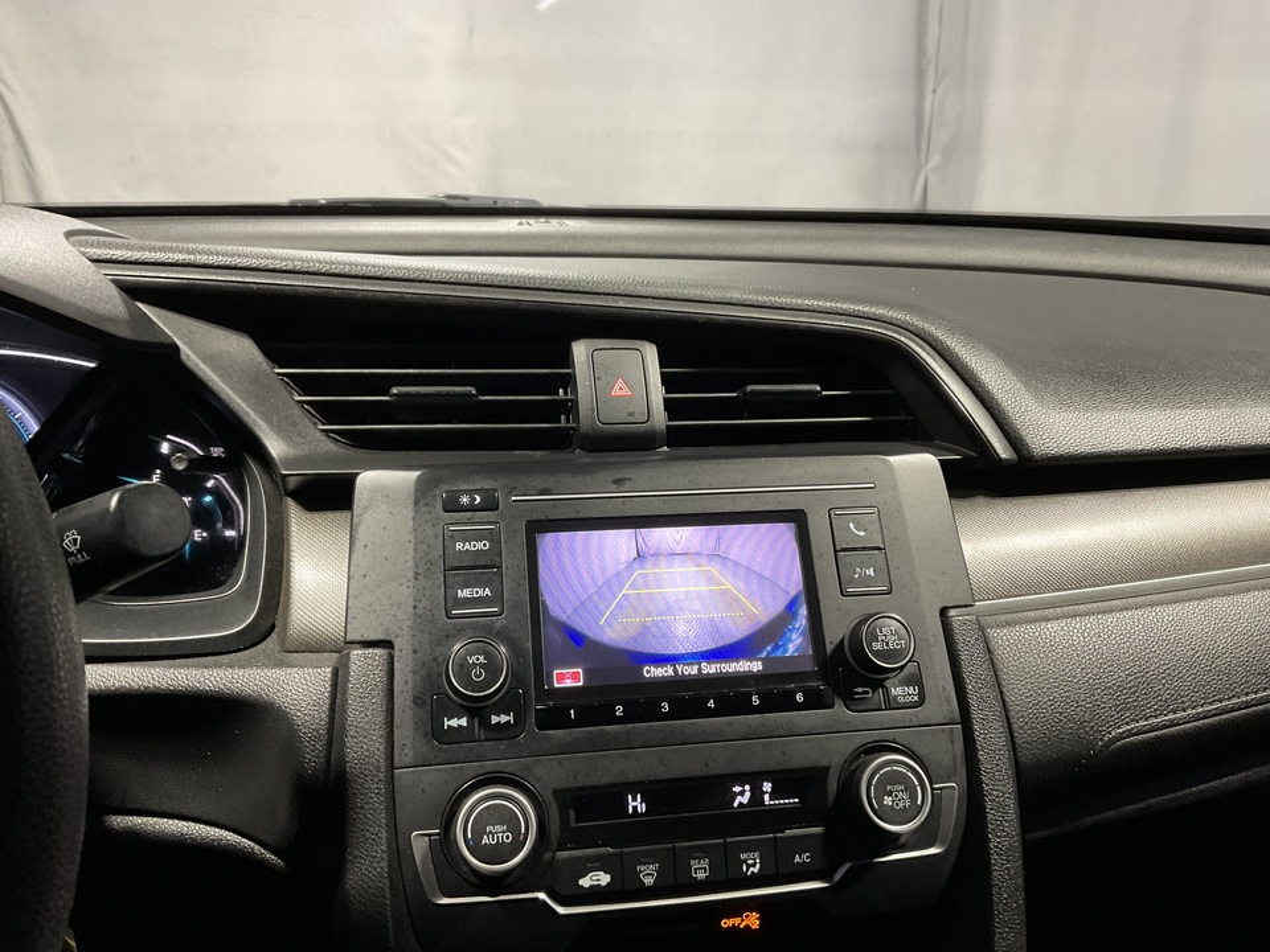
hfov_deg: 61.7
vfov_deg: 48.2
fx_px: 1064
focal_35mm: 29
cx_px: 635
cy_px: 476
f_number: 1.8
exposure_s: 1/60
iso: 125
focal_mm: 3
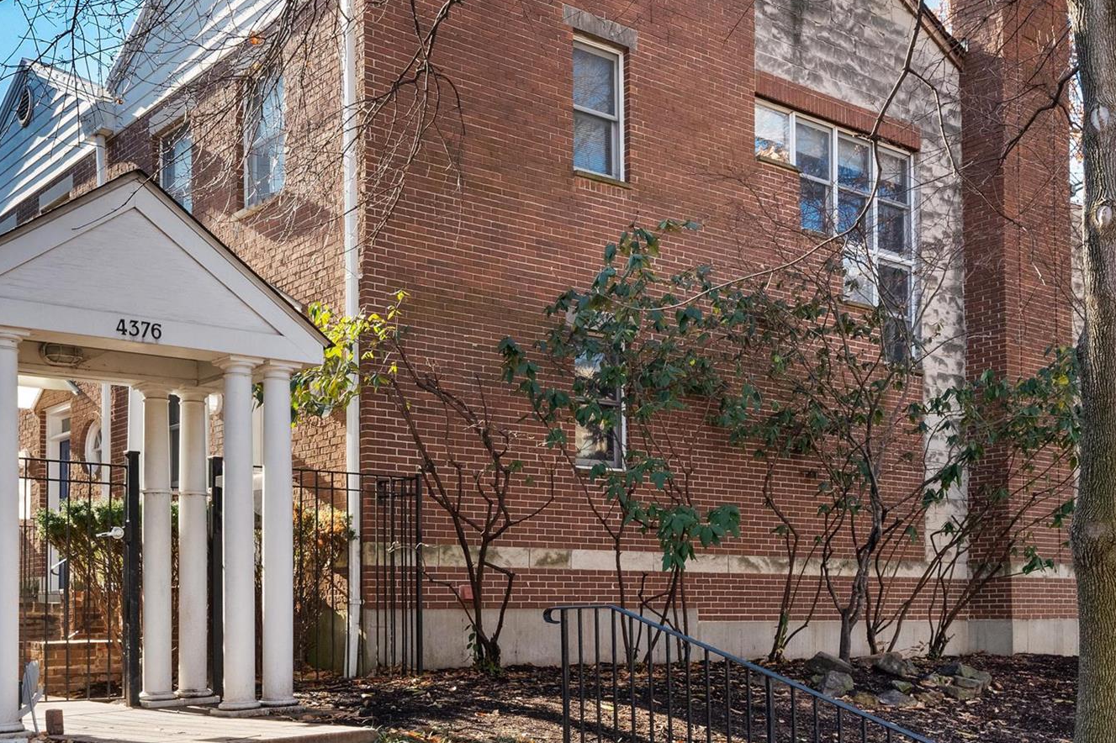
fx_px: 1271
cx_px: 521
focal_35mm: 41
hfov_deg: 47.4
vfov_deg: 32.6
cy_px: 371
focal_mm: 17
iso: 400
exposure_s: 1/125
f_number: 8
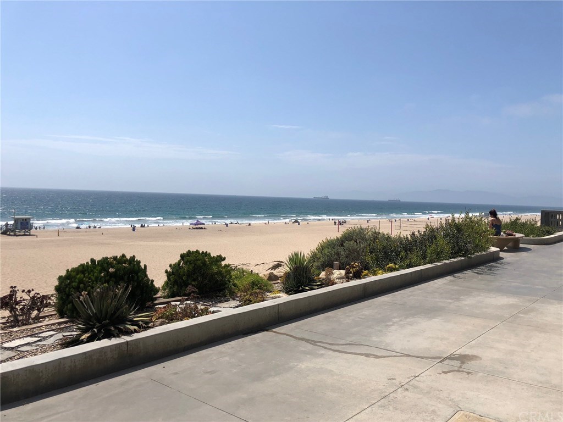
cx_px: 282
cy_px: 211
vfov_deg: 49.7
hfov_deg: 63.4
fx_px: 455
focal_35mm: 28
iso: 25
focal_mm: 4
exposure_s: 1/4000
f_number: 1.8
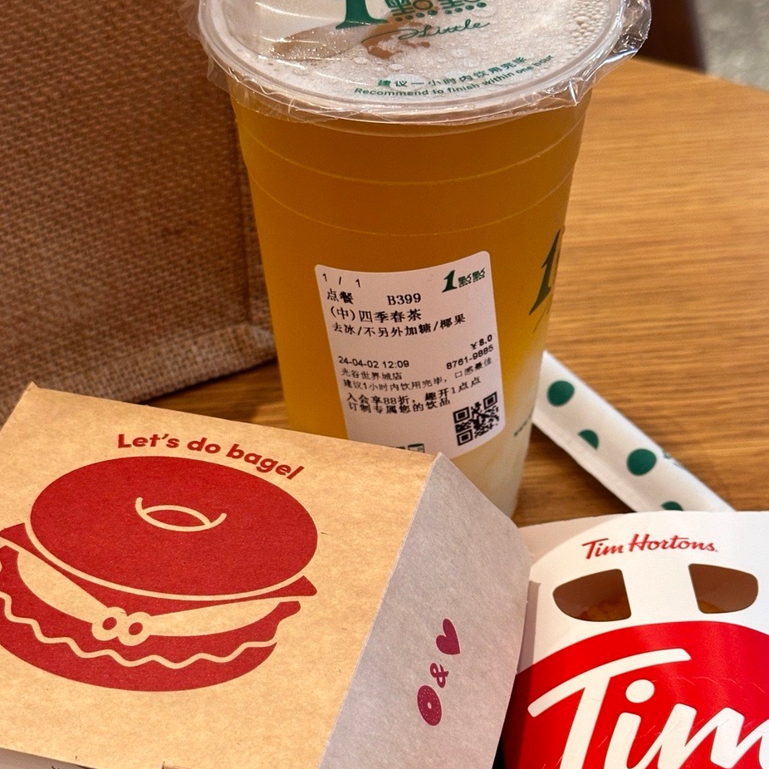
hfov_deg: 26.1
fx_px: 1659
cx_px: 384
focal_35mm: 66
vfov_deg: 25.9
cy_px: 544
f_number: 1.78
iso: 125
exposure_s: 1/50
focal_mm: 6.86
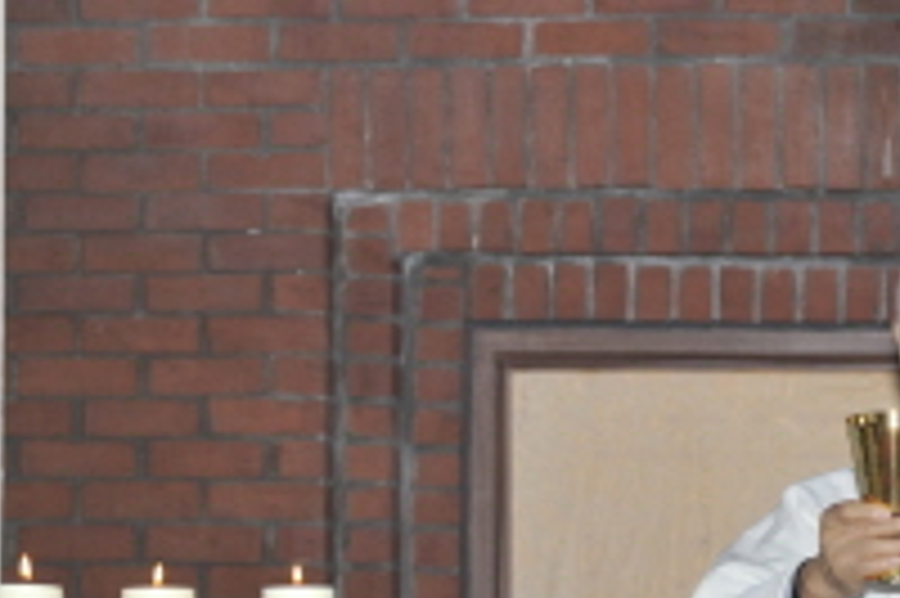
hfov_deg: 8.2
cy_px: 537
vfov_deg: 5.4
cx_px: 810
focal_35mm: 252
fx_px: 6295
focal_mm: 70
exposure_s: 1/60
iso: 200
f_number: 5.6
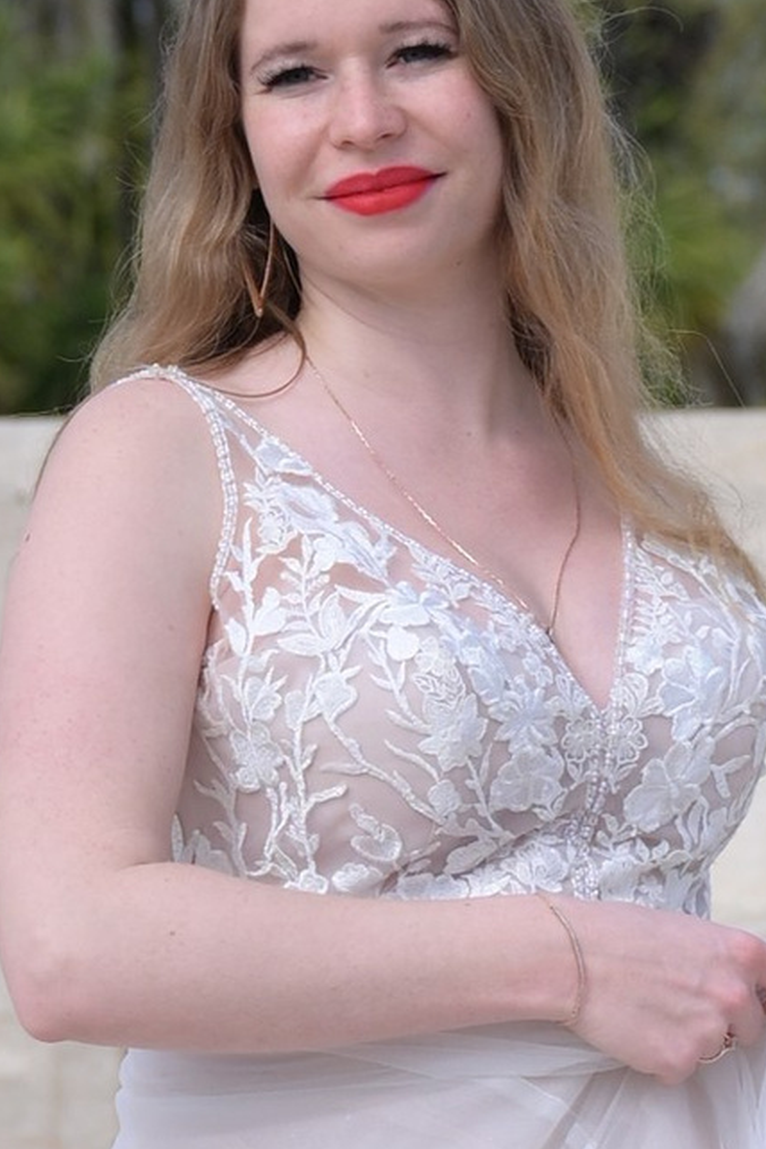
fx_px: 8393
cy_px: 648
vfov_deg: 7.8
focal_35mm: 263
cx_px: 263
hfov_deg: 5.2
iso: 125
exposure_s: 1/2000
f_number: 3.5
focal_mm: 44
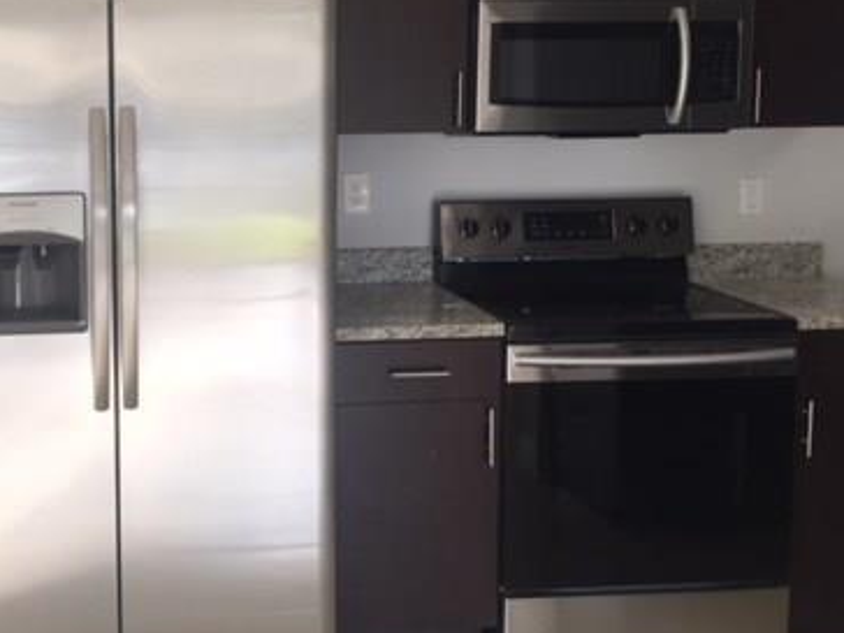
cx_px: 181
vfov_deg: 28.4
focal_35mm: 51
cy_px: 209
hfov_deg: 36.3
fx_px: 1243
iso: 32
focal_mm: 4.15
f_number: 2.2
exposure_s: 1/121
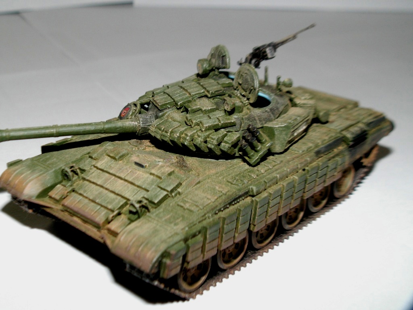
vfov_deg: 29.1
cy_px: 155
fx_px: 597
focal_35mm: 50
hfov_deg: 38.2
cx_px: 206
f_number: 4.5
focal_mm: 8.32
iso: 160
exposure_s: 1/40
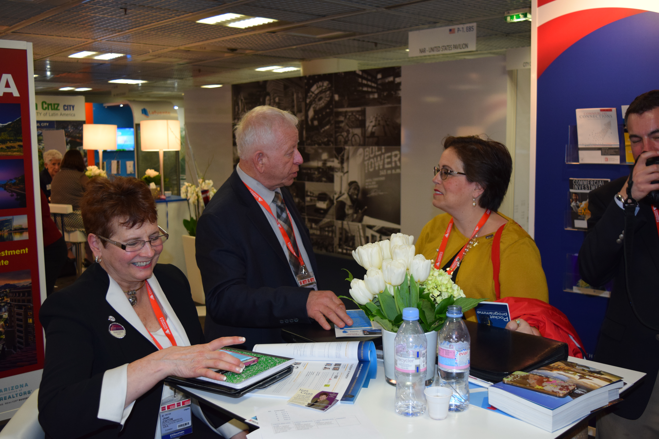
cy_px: 220
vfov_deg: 36.9
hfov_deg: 53.1
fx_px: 659
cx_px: 330
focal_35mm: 36
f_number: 5
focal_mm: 24
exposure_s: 1/100
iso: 800
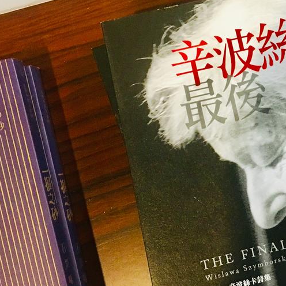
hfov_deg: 25.9
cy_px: 92
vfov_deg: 27.5
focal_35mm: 62
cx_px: 304
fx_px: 580
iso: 200
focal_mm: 4.15
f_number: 2.2
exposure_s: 1/17
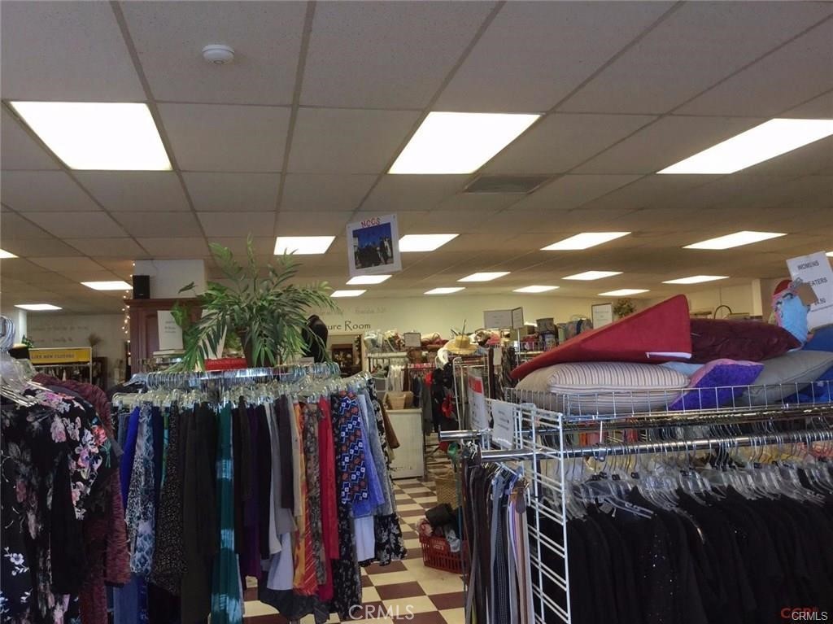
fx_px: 746
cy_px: 312
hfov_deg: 58.4
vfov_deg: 45.4
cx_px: 416
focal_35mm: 31
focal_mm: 3.3
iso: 80
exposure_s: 1/33
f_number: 2.4
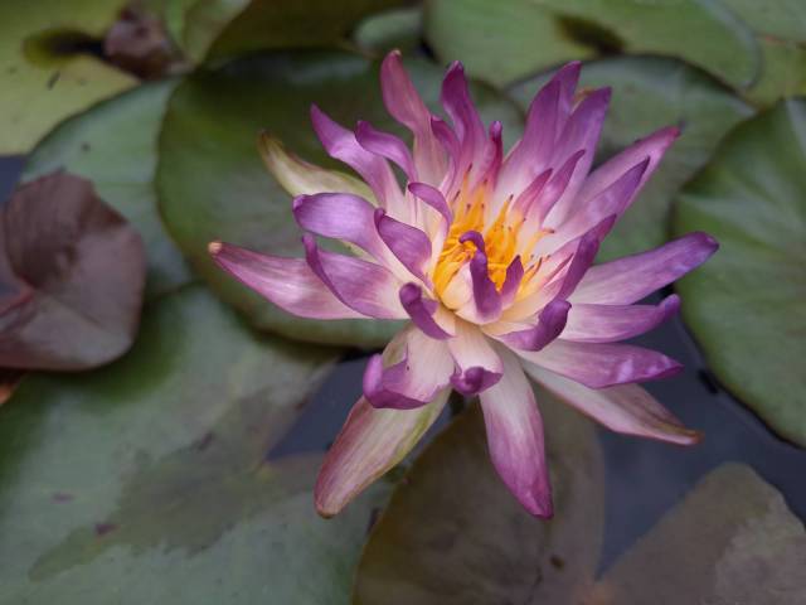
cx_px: 403
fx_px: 536
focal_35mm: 23
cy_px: 302
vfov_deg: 58.9
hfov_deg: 73.9
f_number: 1.8
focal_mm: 5.54
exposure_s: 1/1500
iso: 64
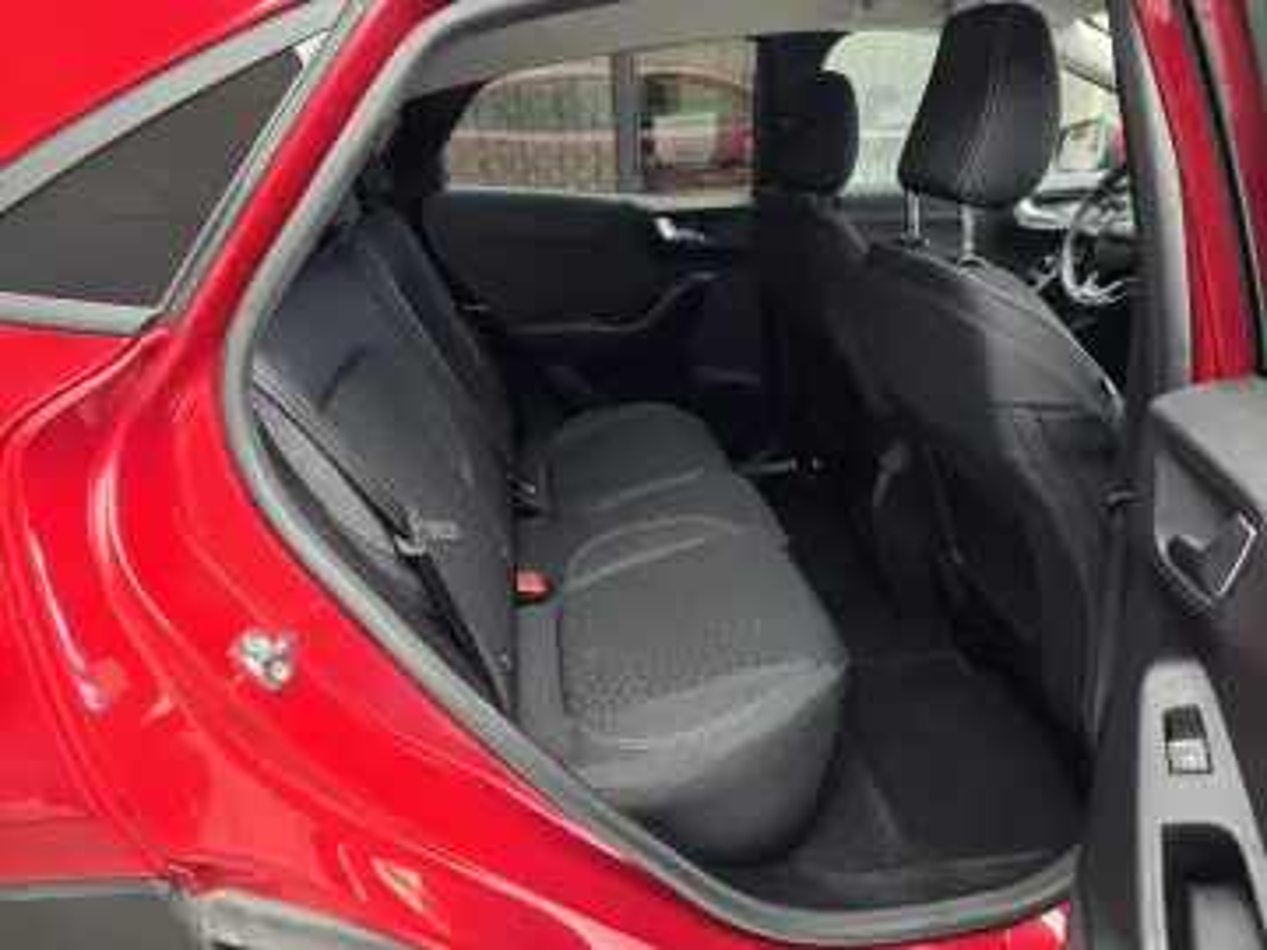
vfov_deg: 58.9
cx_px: 634
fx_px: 842
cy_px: 475
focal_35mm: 23
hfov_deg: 73.9
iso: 160
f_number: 1.7
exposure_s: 1/100
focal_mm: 6.25
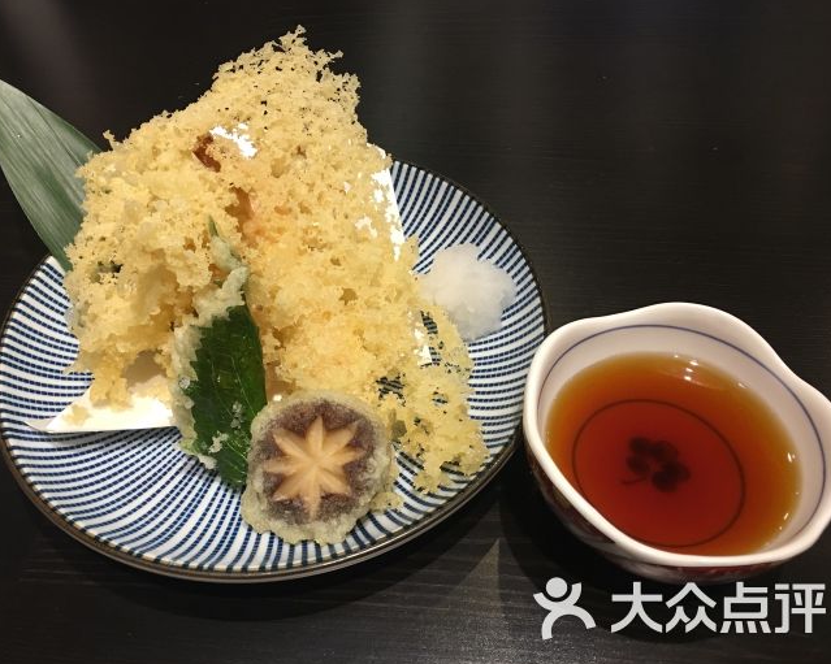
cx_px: 404
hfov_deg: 57.2
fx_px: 762
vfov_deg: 47.1
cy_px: 335
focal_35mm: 31
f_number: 2.2
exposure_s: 1/17
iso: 80
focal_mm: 4.15
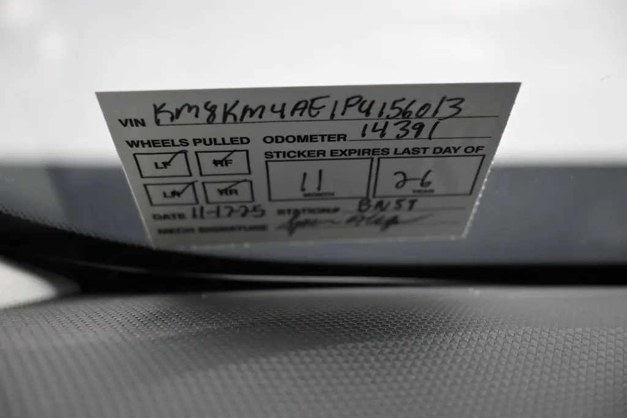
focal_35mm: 38
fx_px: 653
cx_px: 314
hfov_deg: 51.3
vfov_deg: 35.5
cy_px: 209
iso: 400
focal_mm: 25
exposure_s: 1/125
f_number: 4.2
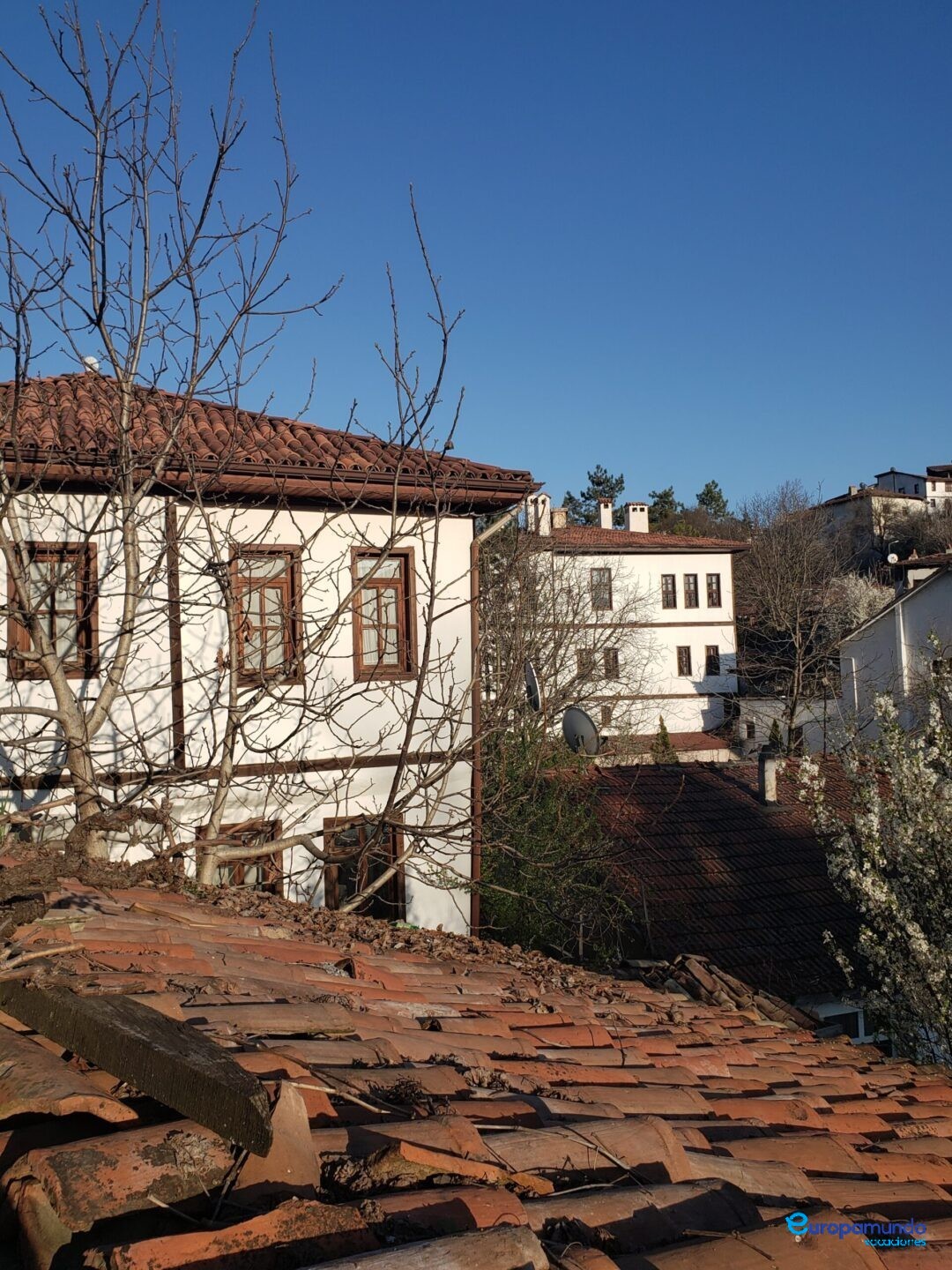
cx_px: 476
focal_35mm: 26
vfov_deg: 67.3
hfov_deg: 53.1
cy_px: 635
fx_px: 953
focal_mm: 4.3
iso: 50
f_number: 2.4
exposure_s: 1/1606
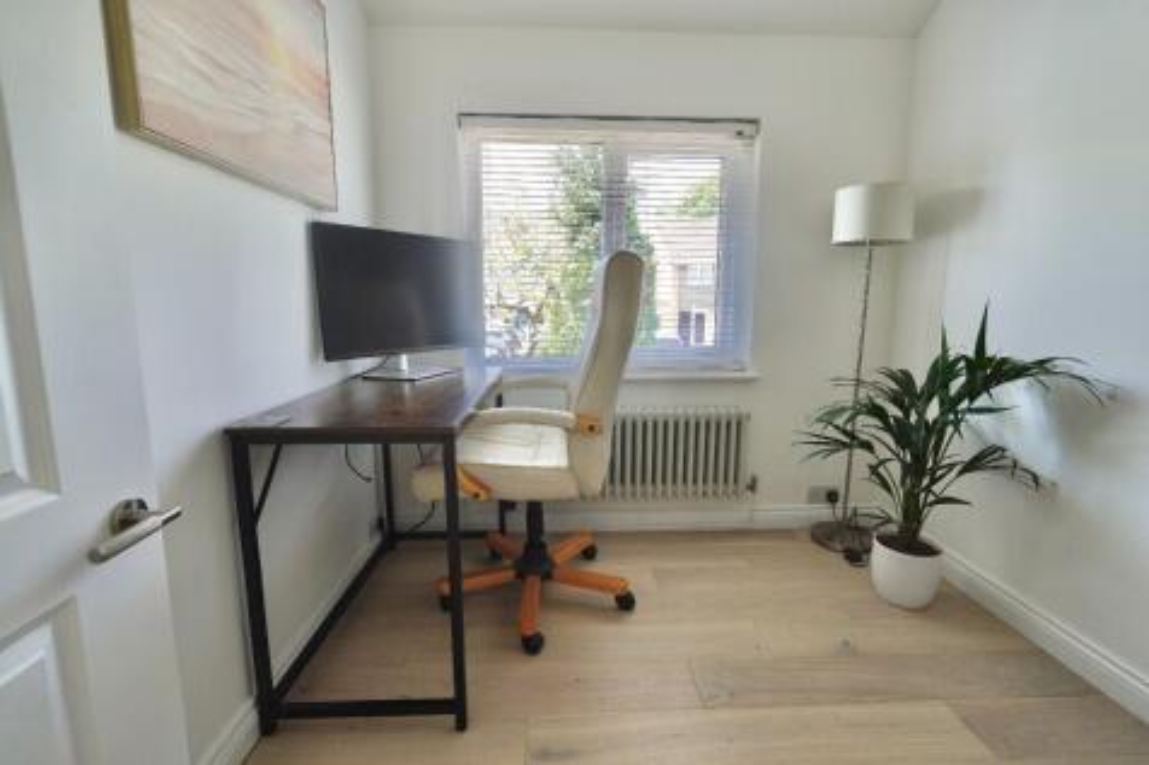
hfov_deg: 95.0
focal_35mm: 16
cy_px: 382
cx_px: 574
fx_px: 526
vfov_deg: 72.0
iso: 125
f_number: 4
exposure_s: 1/60
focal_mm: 11
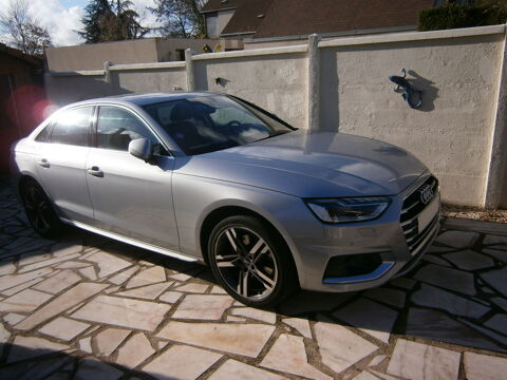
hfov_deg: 67.3
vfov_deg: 53.1
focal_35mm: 26
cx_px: 254
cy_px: 190
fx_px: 381
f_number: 2.8
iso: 80
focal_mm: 4.7
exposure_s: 1/1250
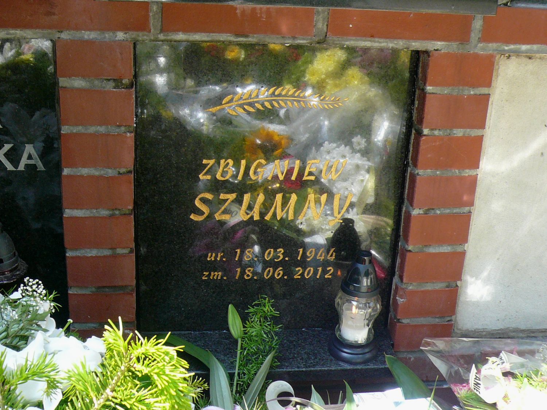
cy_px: 205
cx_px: 274
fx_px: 758
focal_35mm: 48
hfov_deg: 39.7
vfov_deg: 30.3
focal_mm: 5.2
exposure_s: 1/160
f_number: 2.9
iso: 100
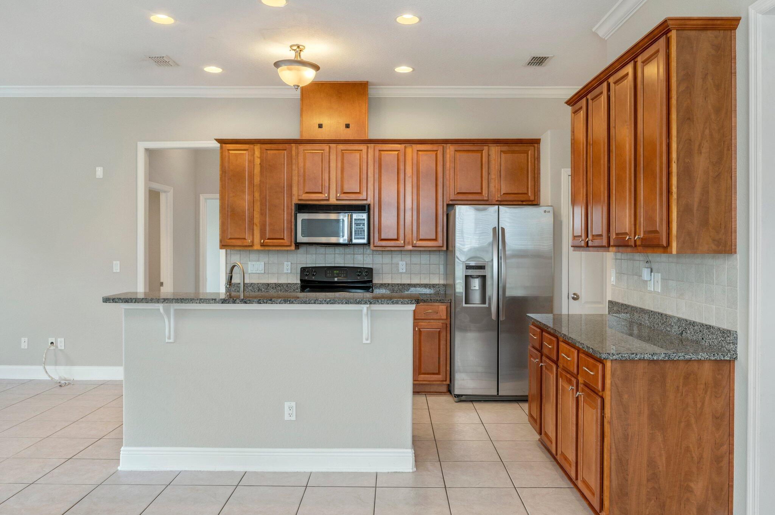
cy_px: 258
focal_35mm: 25
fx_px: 538
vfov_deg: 51.2
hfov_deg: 71.6
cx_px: 388
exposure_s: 1/30
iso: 500
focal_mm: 25
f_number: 9
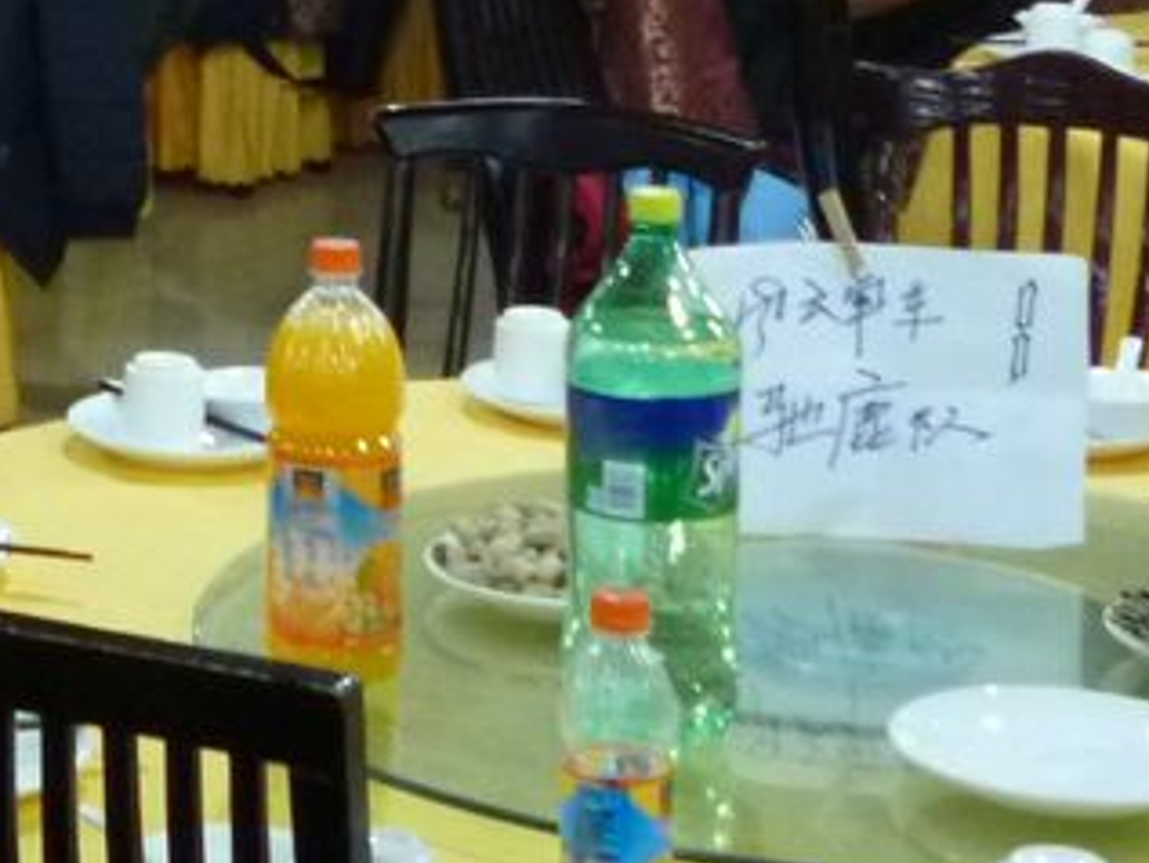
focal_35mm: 113
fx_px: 3752
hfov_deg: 16.8
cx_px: -163
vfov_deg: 12.6
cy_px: -323
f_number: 3.1
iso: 400
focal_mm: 5
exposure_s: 1/10
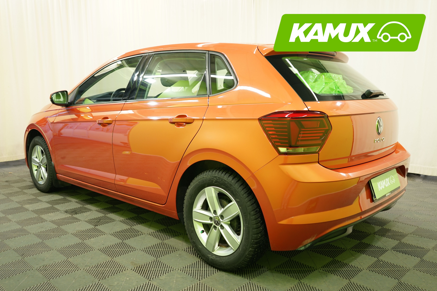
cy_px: 146
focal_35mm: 30
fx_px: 364
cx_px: 218
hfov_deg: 61.9
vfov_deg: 43.6
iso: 250
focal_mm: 30
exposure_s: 1/15
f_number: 3.5
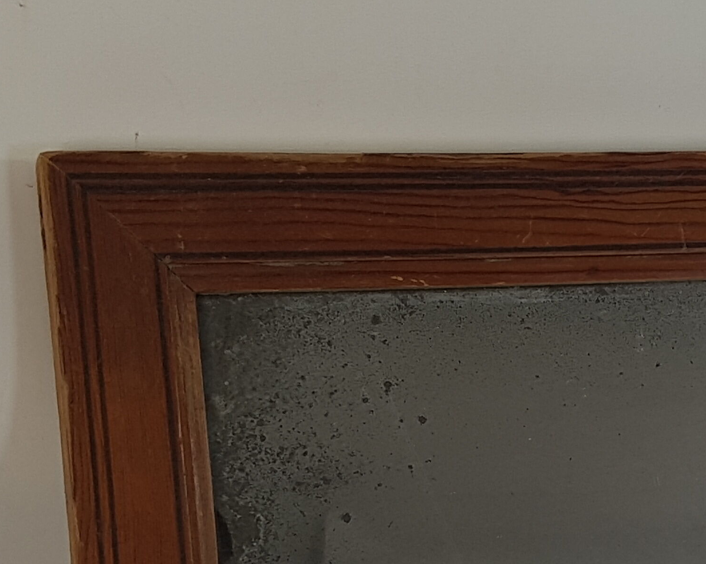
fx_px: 1024
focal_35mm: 49
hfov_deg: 35.9
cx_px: 630
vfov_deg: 29.8
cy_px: 485
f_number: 1.7
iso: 80
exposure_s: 1/100
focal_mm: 4.2
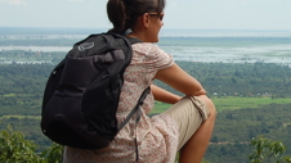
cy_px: 62
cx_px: 315
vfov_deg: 6.4
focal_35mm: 191
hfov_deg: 11.1
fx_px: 1473
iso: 200
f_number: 18
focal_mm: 50
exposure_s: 1/80
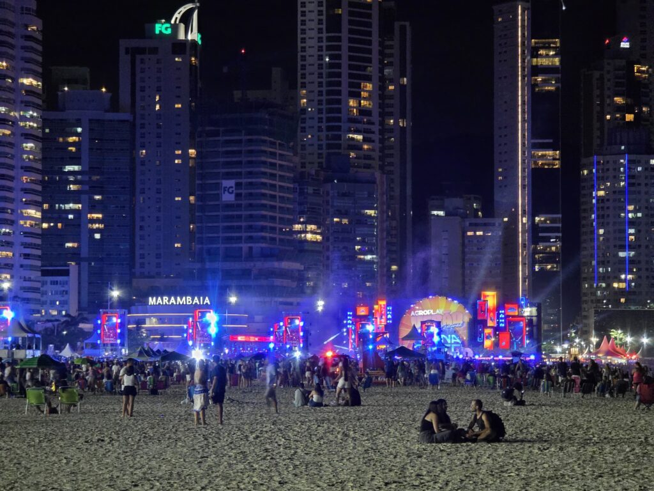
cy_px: 246
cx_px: 327
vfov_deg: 12.9
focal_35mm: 115
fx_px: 2173
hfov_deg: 17.1
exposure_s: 1/33.3
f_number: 3.4
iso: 2000
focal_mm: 18.6
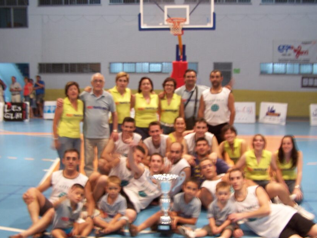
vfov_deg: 32.9
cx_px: 168
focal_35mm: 44
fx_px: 403
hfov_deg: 42.9
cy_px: 132
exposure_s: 1/3
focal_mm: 6.3
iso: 80
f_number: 2.8
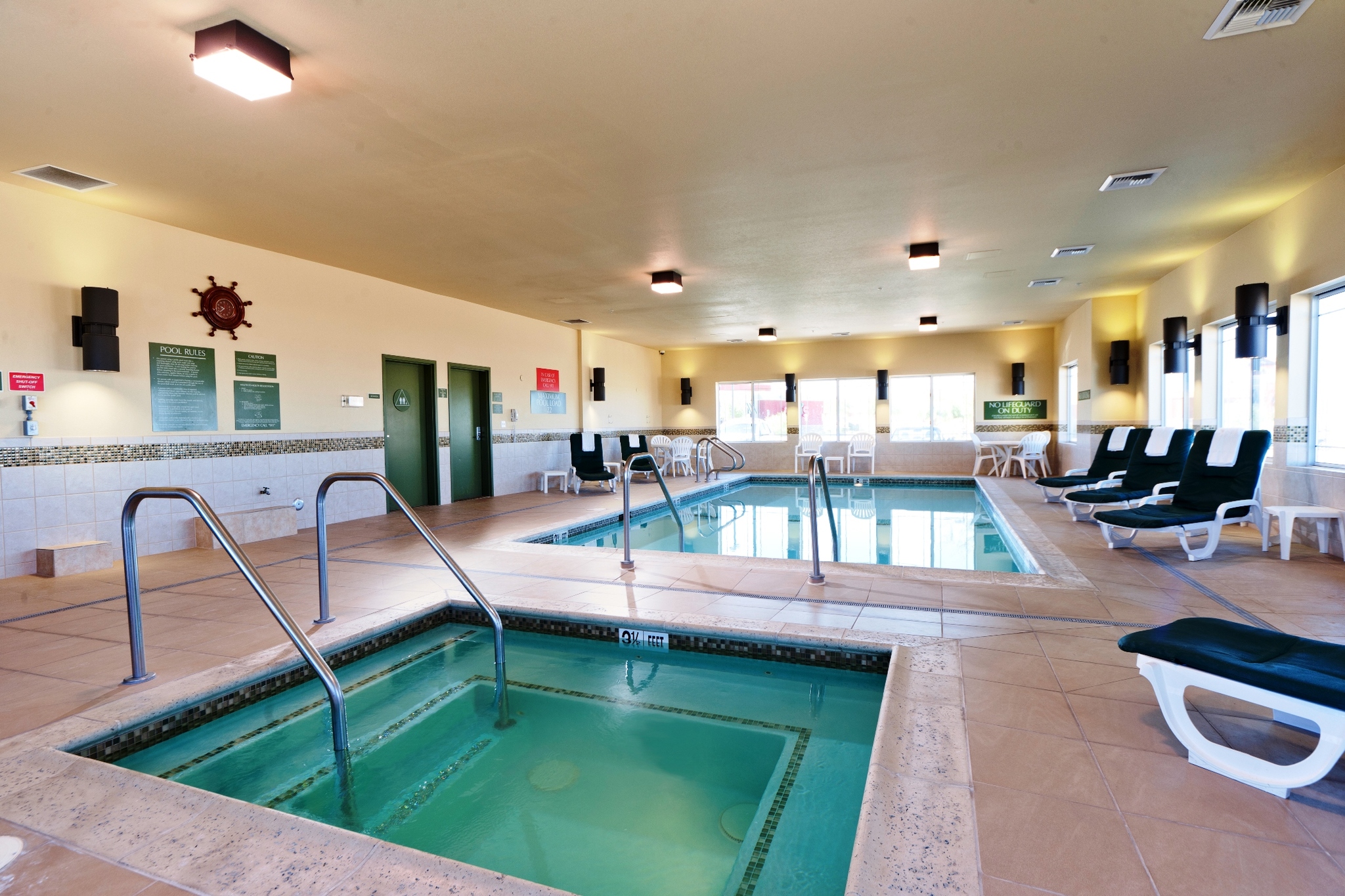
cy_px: 448
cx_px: 672
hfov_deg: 90.0
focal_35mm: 18
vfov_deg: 67.4
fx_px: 672
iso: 100
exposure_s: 1/10
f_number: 8
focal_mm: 18
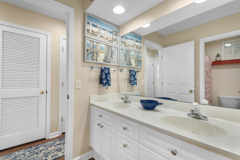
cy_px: 80
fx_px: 100
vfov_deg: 77.3
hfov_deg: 100.4
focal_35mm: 15
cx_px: 120
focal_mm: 10
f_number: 4.5
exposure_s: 1/25
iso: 100
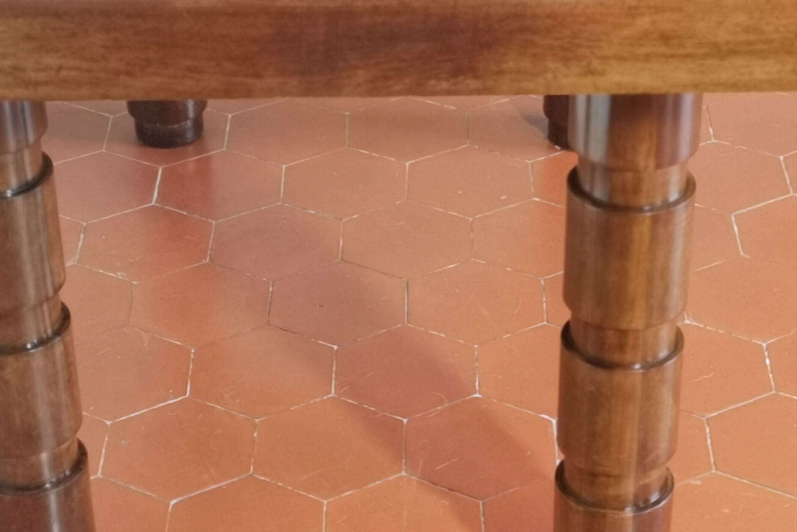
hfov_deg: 21.0
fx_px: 2147
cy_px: 272
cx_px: 352
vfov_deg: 14.1
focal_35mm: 97
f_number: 4
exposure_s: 1/30
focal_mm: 5.58
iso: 250
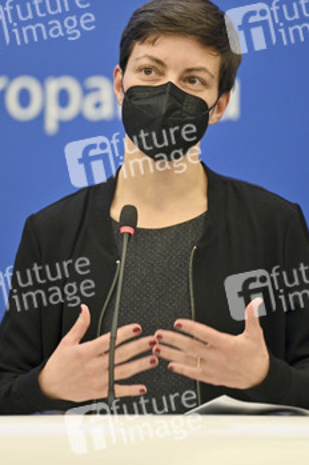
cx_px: 172
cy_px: 223
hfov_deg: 6.0
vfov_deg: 9.0
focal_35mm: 229
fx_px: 2954
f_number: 2.8
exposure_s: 1/160
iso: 640
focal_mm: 200
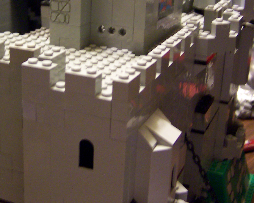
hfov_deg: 29.9
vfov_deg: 24.0
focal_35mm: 63
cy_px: 54
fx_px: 474
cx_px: 89
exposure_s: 1/8
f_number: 2.8
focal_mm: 5.5
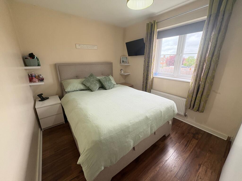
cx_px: 121
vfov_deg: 85.7
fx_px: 98
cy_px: 90
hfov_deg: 102.1
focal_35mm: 14
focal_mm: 2.22
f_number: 2.2
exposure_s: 1/100
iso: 200
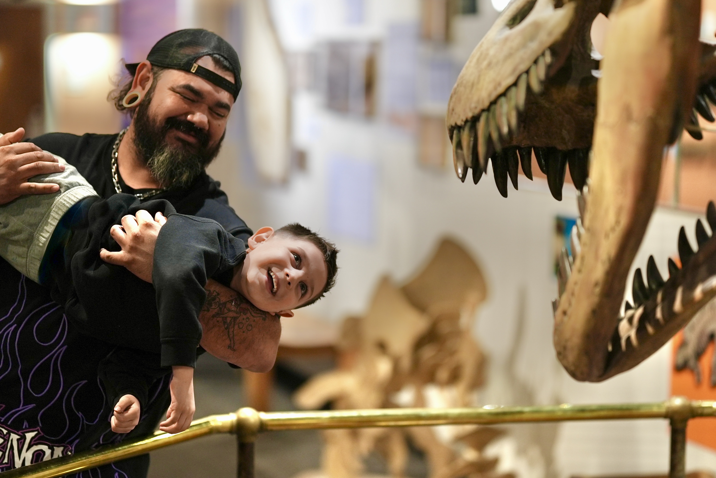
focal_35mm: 85
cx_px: 358
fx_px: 1692
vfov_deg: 16.1
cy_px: 239
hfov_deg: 23.9
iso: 640
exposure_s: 1/125
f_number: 1.4
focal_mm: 85
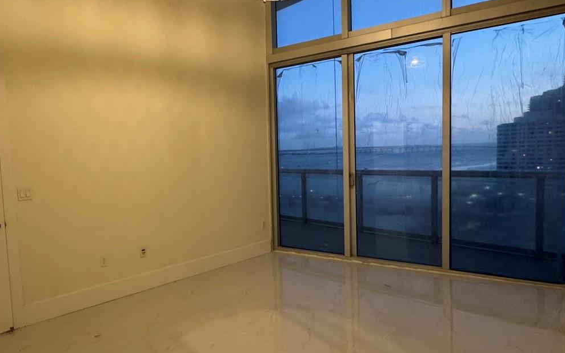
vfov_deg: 51.1
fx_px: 370
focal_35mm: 24
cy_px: 176
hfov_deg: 73.6
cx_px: 214
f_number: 2.2
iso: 800
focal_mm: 2.22
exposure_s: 1/60
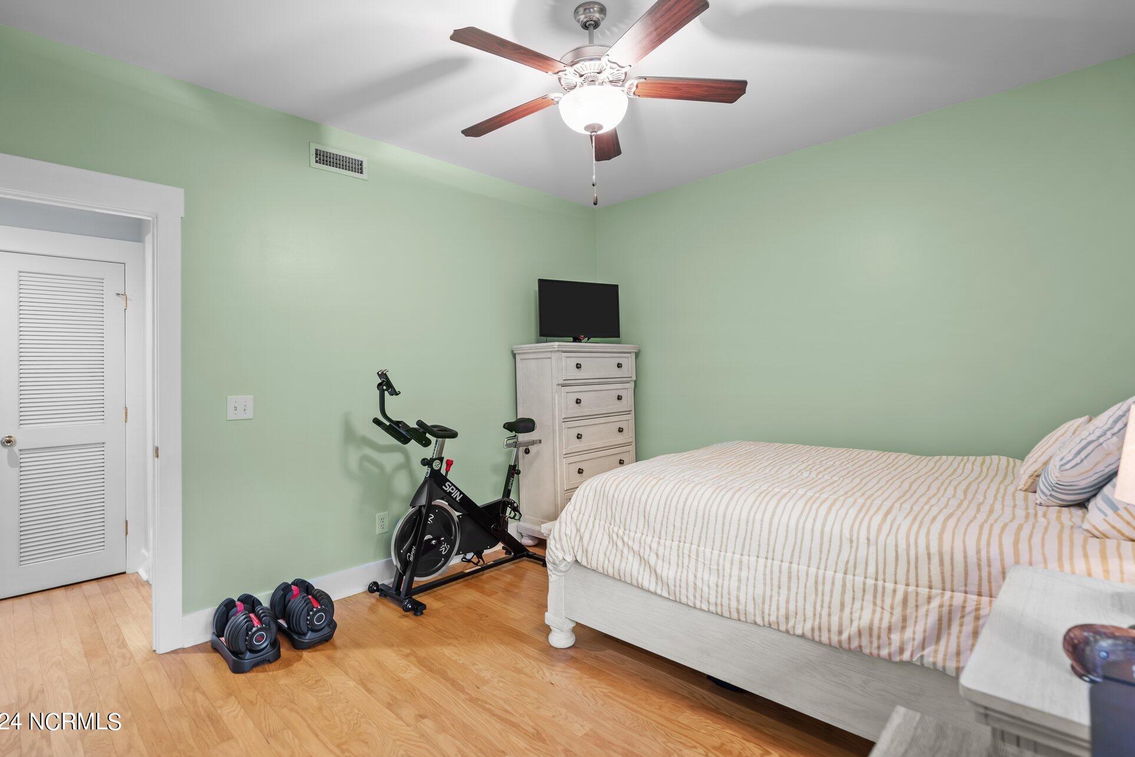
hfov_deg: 93.3
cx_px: 556
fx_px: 536
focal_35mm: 17
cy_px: 356
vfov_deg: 70.4
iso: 250
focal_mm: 16
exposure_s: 1/1.25
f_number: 4
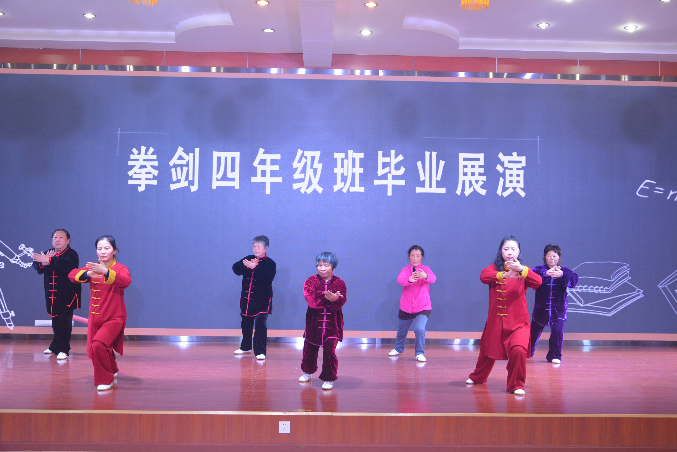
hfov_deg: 46.4
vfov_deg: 31.9
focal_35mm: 42
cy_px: 226
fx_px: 790
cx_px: 338
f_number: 4
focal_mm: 28
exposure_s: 1/50
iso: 800
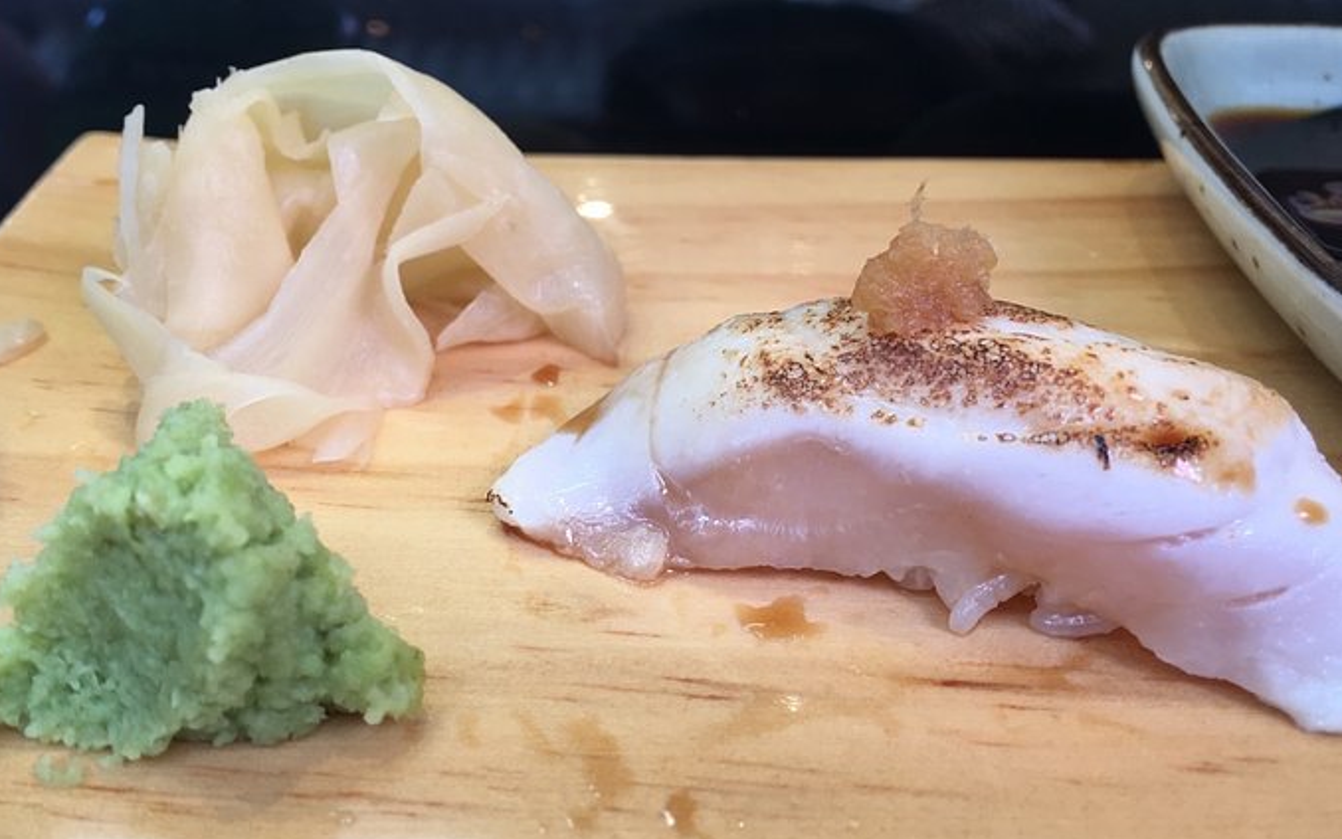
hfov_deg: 56.7
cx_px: 659
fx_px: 1244
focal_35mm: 34
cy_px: 363
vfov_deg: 37.2
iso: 32
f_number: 2.2
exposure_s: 1/60
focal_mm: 4.15
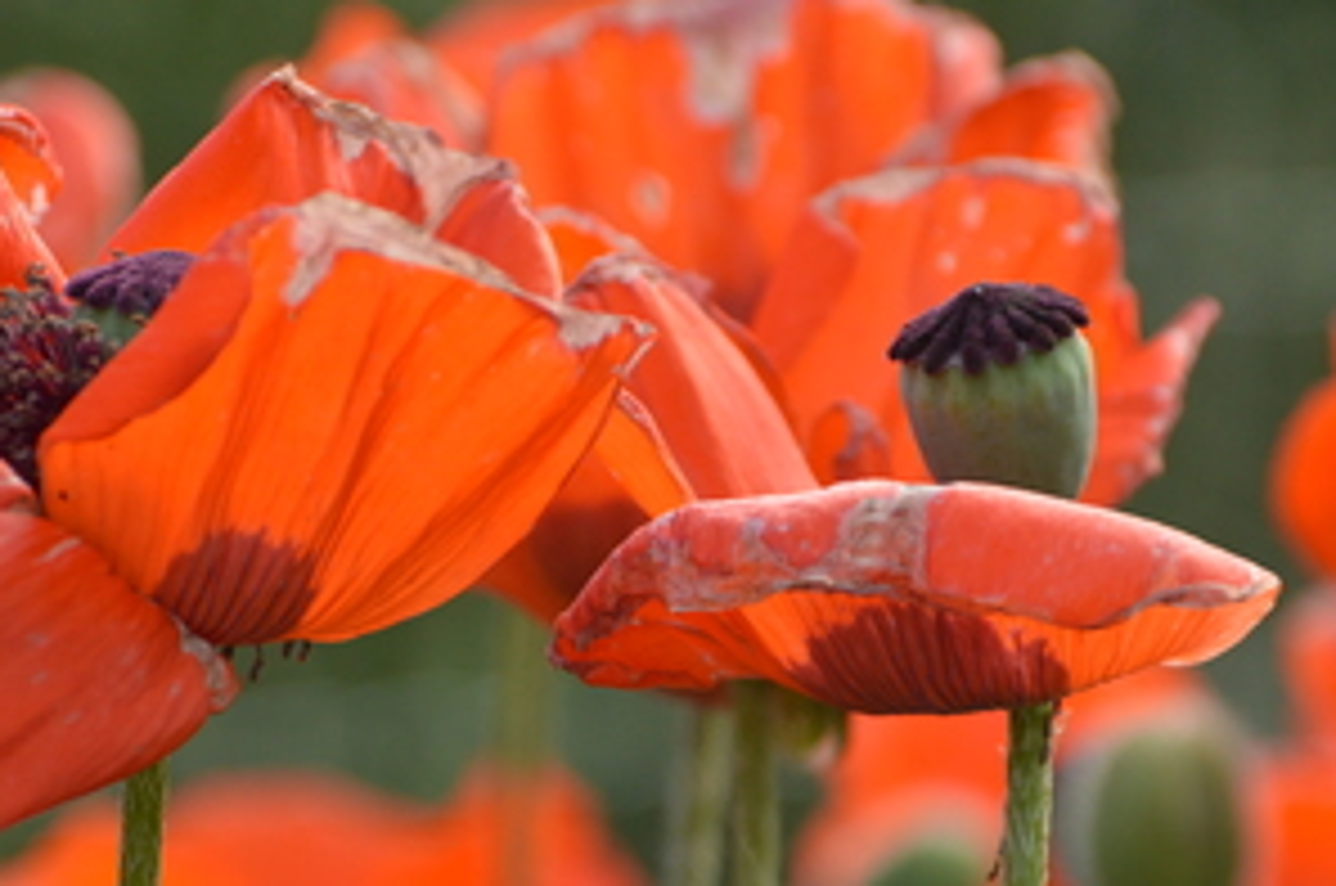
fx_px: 14219
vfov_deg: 3.6
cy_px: 562
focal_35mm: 384
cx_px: 657
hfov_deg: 5.4
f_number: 5
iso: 400
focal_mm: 165
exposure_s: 1/500
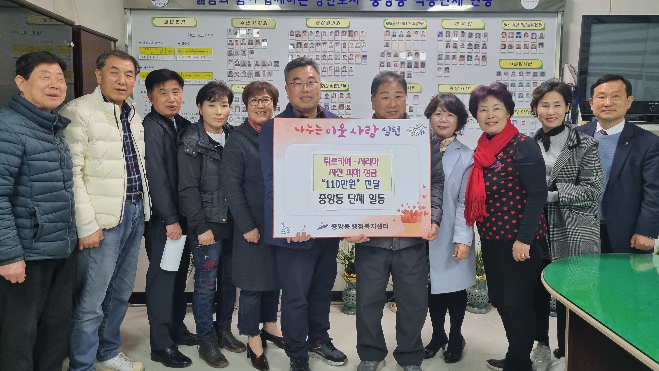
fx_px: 507
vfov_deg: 40.1
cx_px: 325
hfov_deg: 66.1
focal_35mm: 29
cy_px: 160
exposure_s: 1/120
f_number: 1.8
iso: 250
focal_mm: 5.4
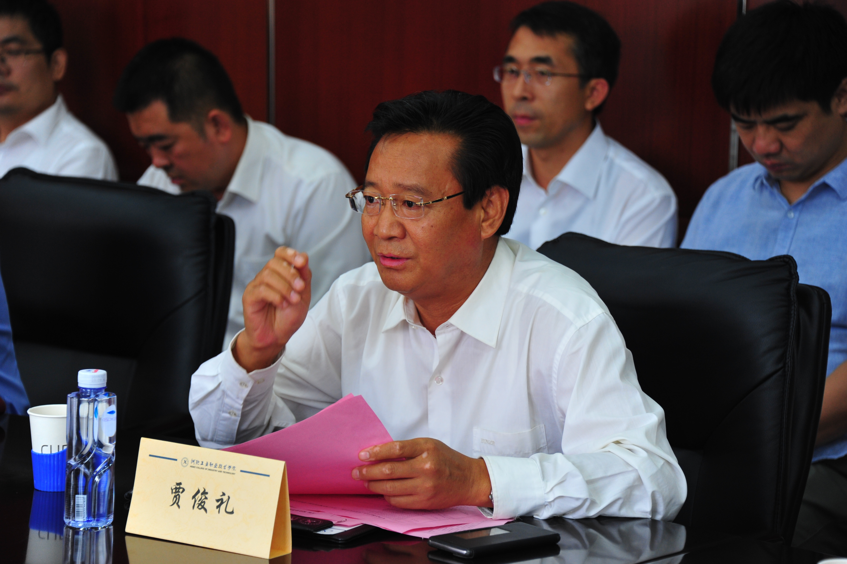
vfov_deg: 11.0
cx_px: 424
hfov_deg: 16.4
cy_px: 282
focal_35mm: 125
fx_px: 2939
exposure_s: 1/100
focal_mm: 125
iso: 1000
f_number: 5.6
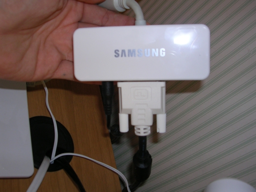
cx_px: 128
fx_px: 281
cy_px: 96
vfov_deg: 37.7
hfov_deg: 49.0
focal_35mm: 38
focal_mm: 5.8
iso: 50
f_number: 2.8
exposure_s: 1/60.1
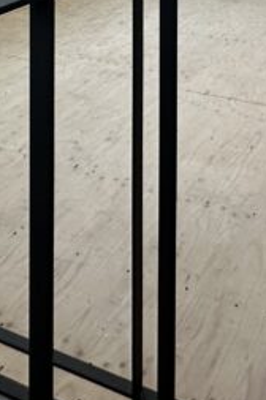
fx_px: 656
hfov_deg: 22.9
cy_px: -136
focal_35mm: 59
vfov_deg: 27.6
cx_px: 173
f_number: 2.2
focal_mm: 2.22
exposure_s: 1/120
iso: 200
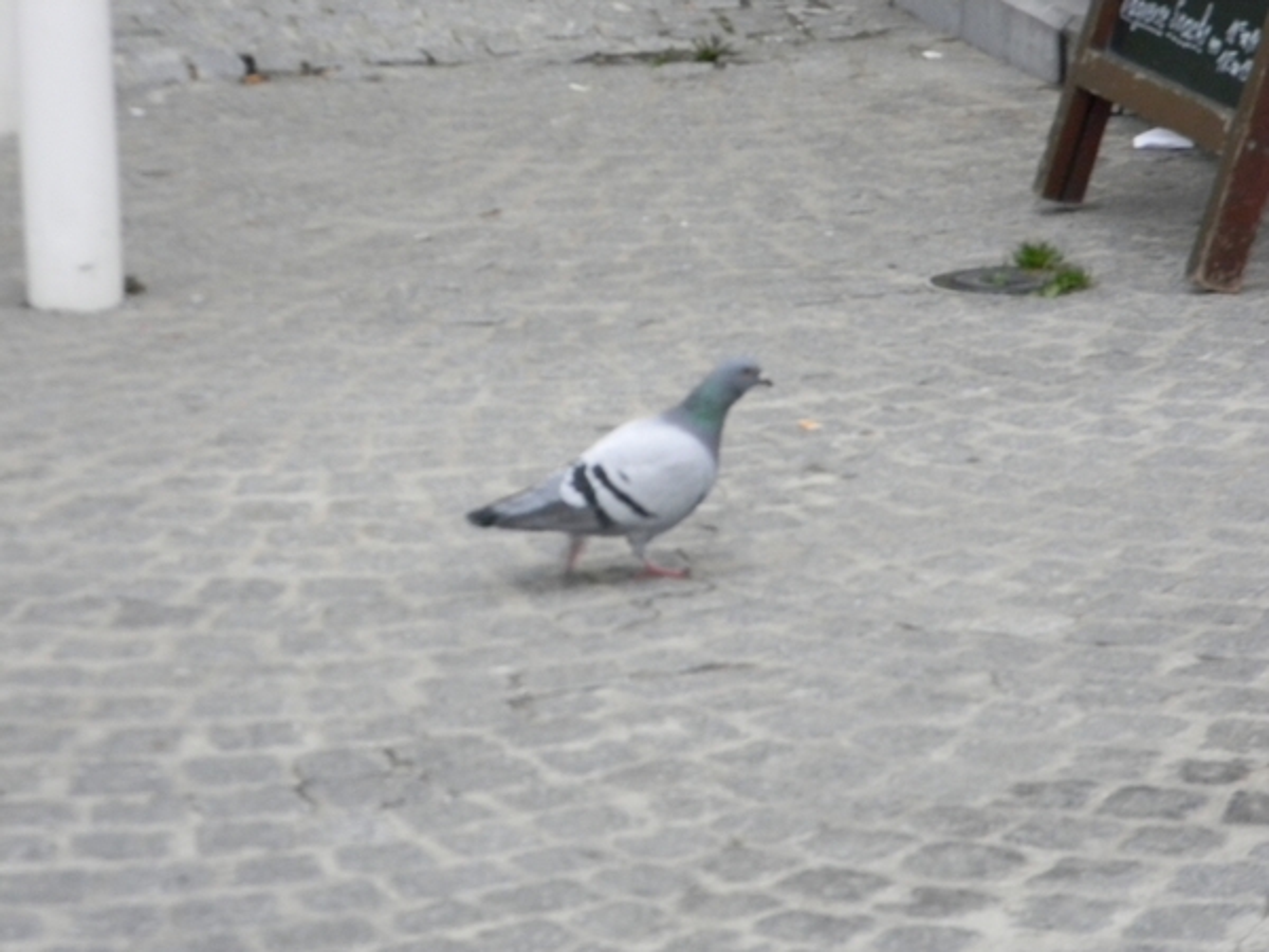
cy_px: 476
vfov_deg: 10.0
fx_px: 5426
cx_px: 634
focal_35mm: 148
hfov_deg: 13.3
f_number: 5
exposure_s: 1/72
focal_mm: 26.8
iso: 400
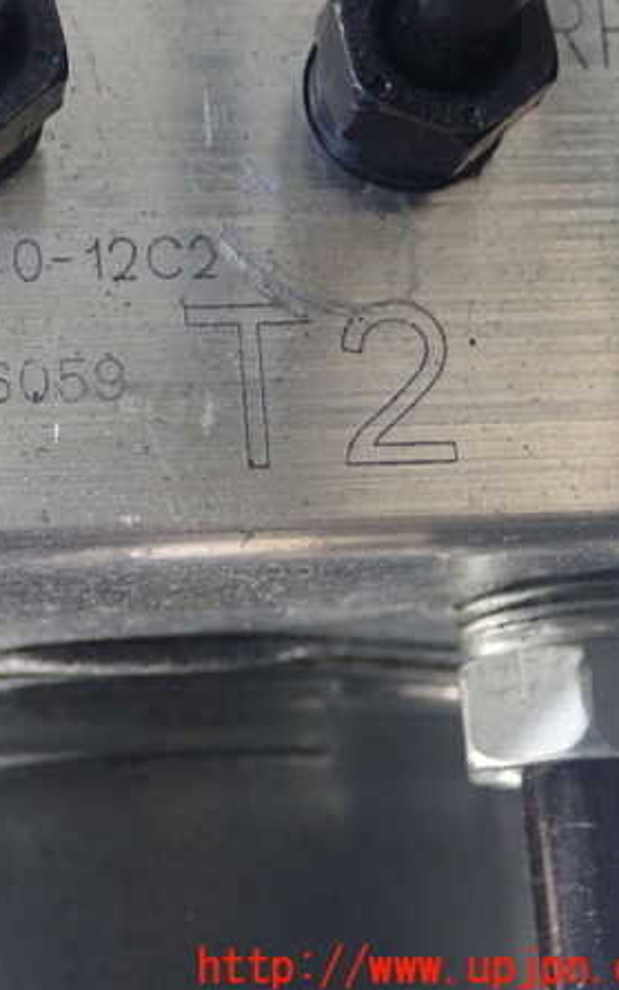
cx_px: 33
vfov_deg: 23.8
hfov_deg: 14.8
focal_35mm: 87
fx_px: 2347
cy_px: 497
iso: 800
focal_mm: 11.01
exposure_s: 1/40
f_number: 3.6
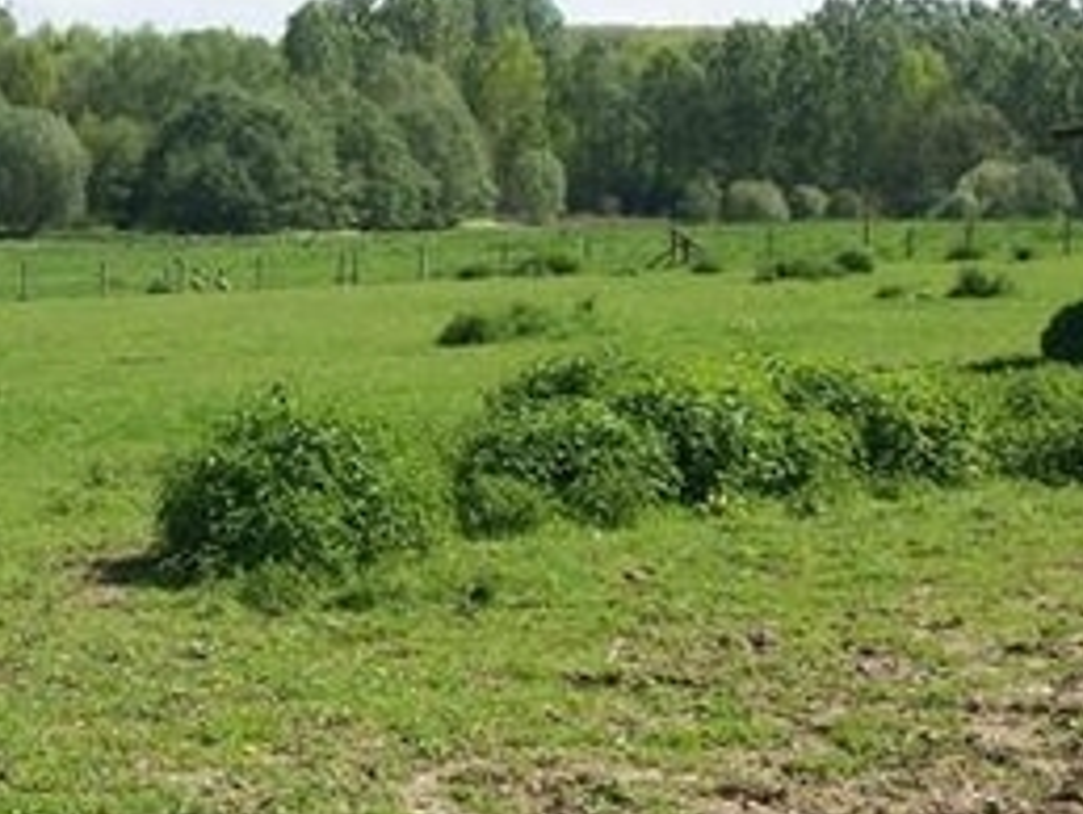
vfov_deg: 15.9
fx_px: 2912
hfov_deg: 20.6
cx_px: 101
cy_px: 357
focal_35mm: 93
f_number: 9.9
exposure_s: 1/100
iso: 80
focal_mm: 7.1
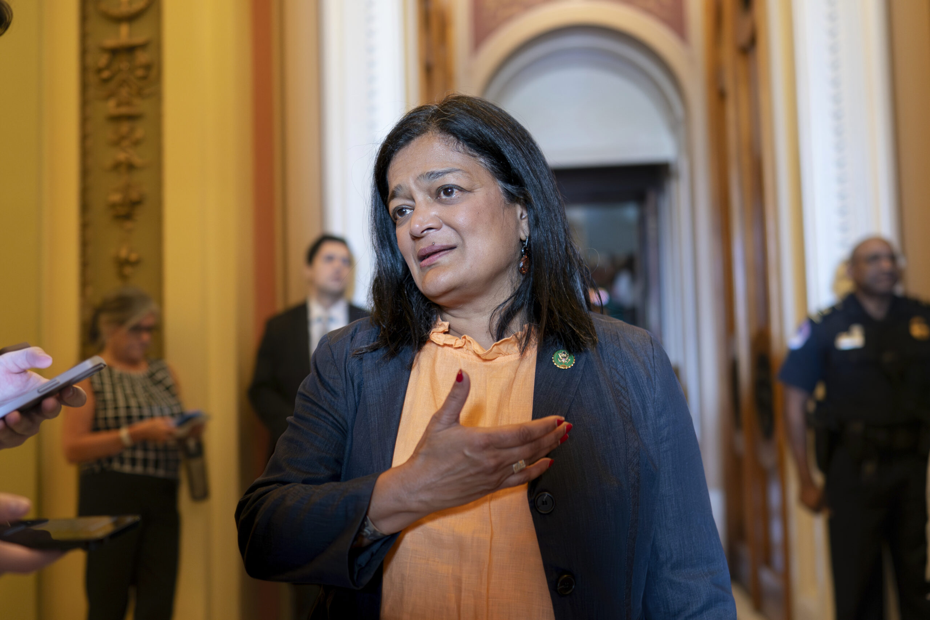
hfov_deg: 53.1
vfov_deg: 36.9
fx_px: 930
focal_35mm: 36
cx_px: 465
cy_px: 310
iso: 1600
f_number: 1.4
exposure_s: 1/250
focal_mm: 24
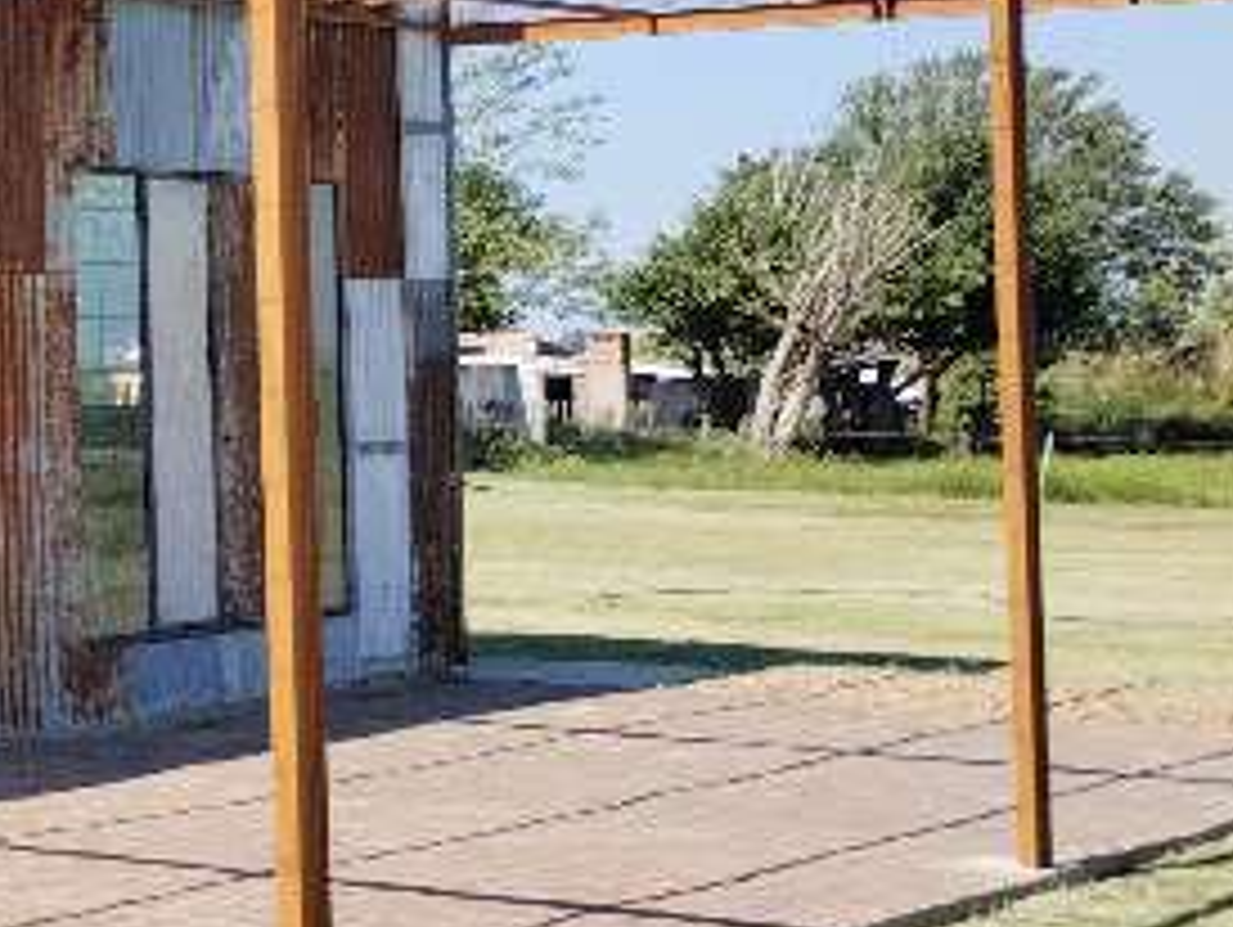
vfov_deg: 16.1
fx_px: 3280
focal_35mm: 92
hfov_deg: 19.4
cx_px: -450
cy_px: 340
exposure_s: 1/660
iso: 100
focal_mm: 4.27
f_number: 1.8
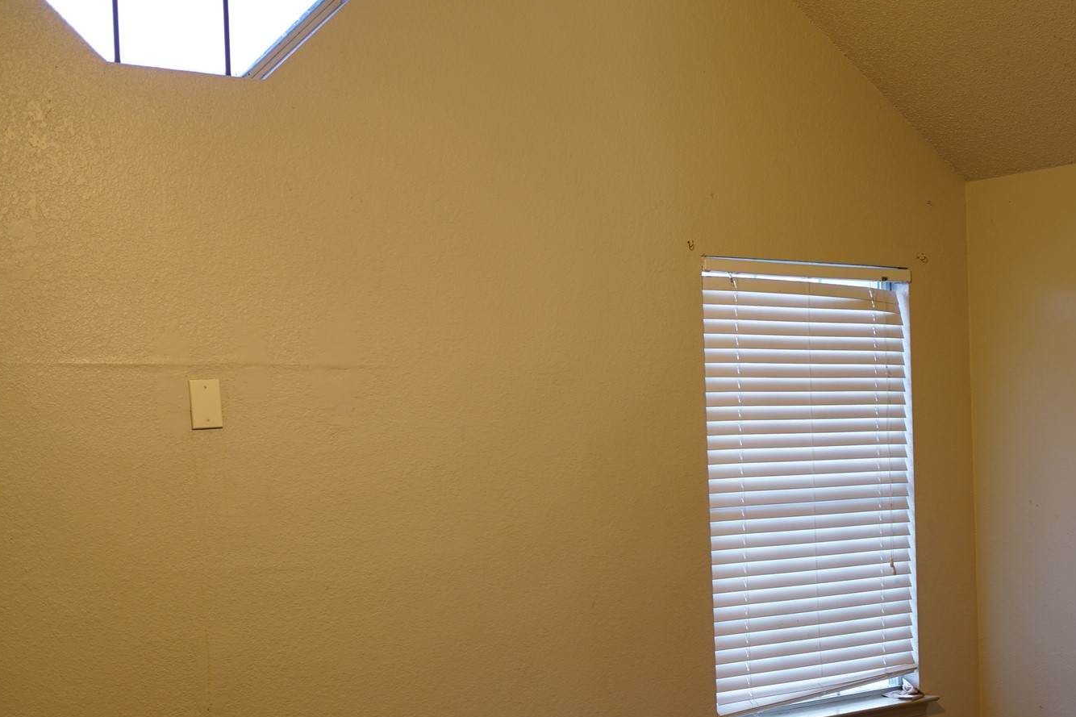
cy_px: 526
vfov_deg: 23.6
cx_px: 840
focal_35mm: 57
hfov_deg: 34.1
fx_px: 1703
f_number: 2
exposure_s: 1/50
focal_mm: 35
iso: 400
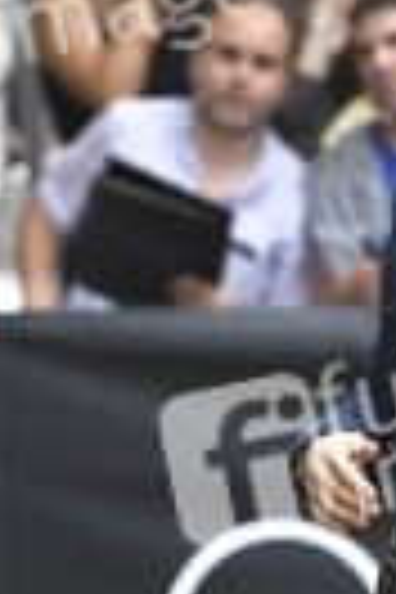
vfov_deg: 4.2
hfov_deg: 2.8
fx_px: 8018
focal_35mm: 486
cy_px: 666
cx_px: 522
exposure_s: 1/640
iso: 640
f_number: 4
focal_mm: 160
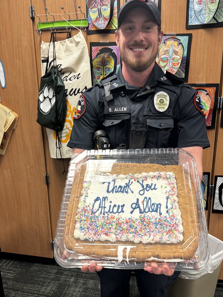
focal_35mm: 27
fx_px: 232
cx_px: 120
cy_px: 157
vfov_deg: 65.3
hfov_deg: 51.3
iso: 200
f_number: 1.78
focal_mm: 6.76
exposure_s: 1/63
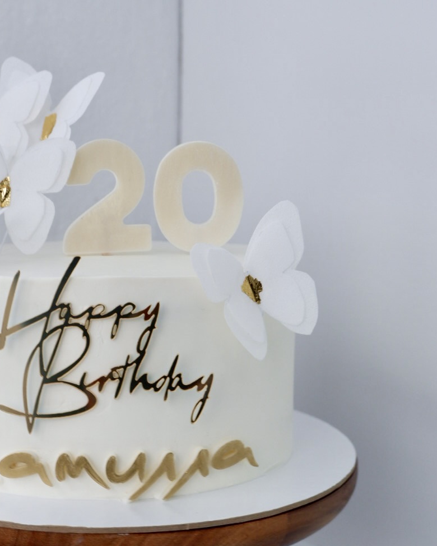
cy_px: 327
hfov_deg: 23.3
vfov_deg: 29.1
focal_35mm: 65
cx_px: 117
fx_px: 1050
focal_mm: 25.6
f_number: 4.4
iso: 400
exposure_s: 1/10
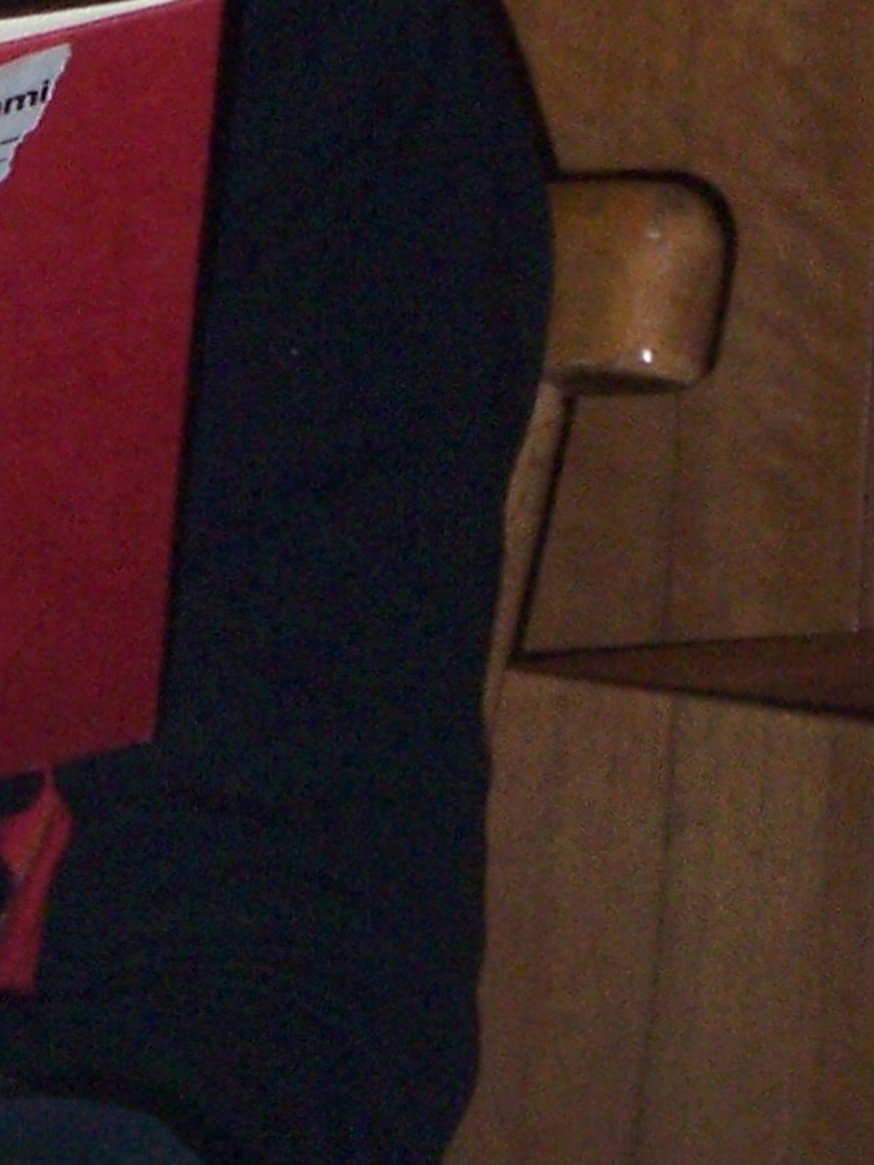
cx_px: -530
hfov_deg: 4.4
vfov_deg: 5.9
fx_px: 11173
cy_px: -85
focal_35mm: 332
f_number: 4.3
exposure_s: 1/100
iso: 200
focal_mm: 15.4
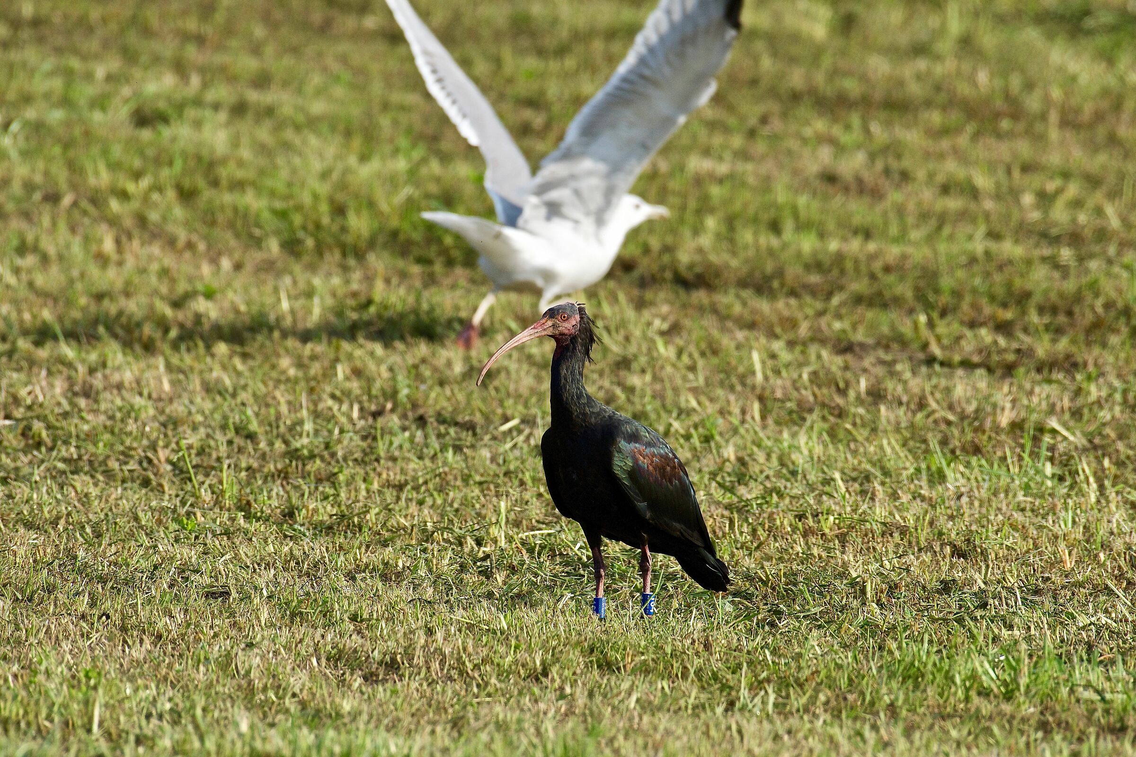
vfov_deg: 1.8
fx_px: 23665
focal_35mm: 750
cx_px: 568
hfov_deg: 2.7
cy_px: 378
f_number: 8
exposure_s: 1/1000
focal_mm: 500
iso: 500
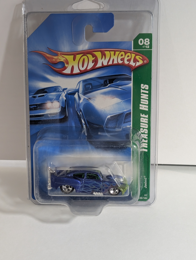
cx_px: 98
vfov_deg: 38.9
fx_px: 369
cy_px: 130
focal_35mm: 49
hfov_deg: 29.7
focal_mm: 6.9
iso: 588
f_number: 1.68
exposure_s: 1/186
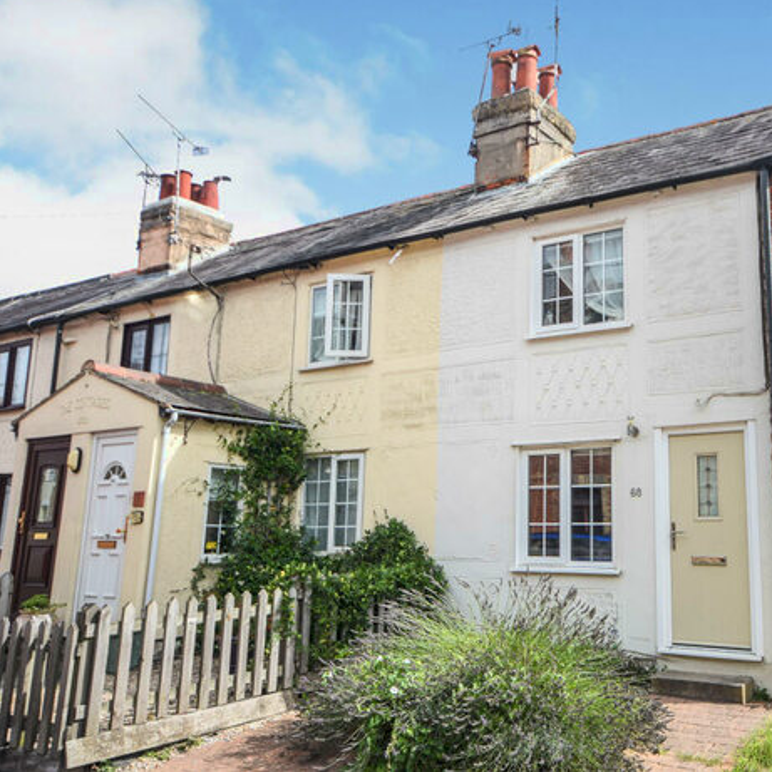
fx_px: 782
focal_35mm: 31
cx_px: 573
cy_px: 383
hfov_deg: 50.5
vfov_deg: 52.5
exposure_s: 1/320
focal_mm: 16
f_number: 5
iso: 125
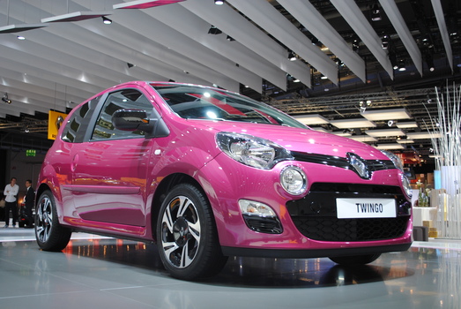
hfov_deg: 46.4
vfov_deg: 32.0
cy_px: 154
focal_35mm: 42
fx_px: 538
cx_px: 230
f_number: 4.5
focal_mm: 28
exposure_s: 1/60
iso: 200
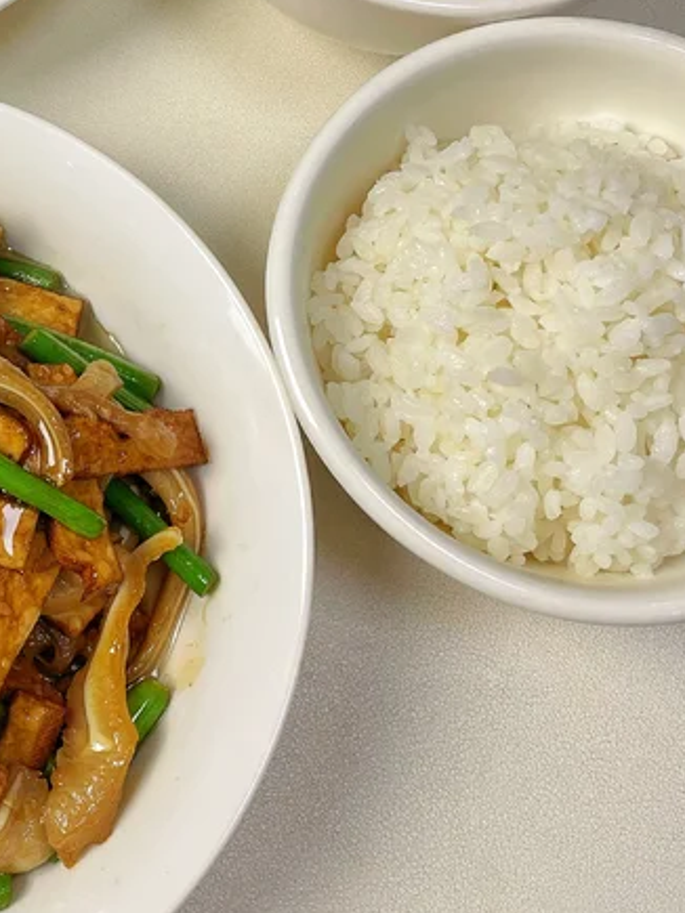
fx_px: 1346
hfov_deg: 27.2
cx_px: 25
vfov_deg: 36.8
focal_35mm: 51
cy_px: 259
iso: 32
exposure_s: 1/257
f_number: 1.6
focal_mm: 4.2
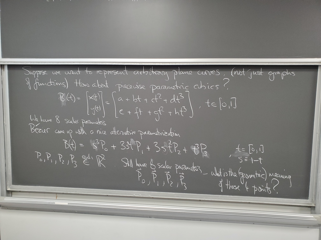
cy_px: 120
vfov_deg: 53.1
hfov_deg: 67.3
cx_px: 160
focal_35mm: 26
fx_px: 241
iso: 250
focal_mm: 4.3
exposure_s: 1/40
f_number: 2.4
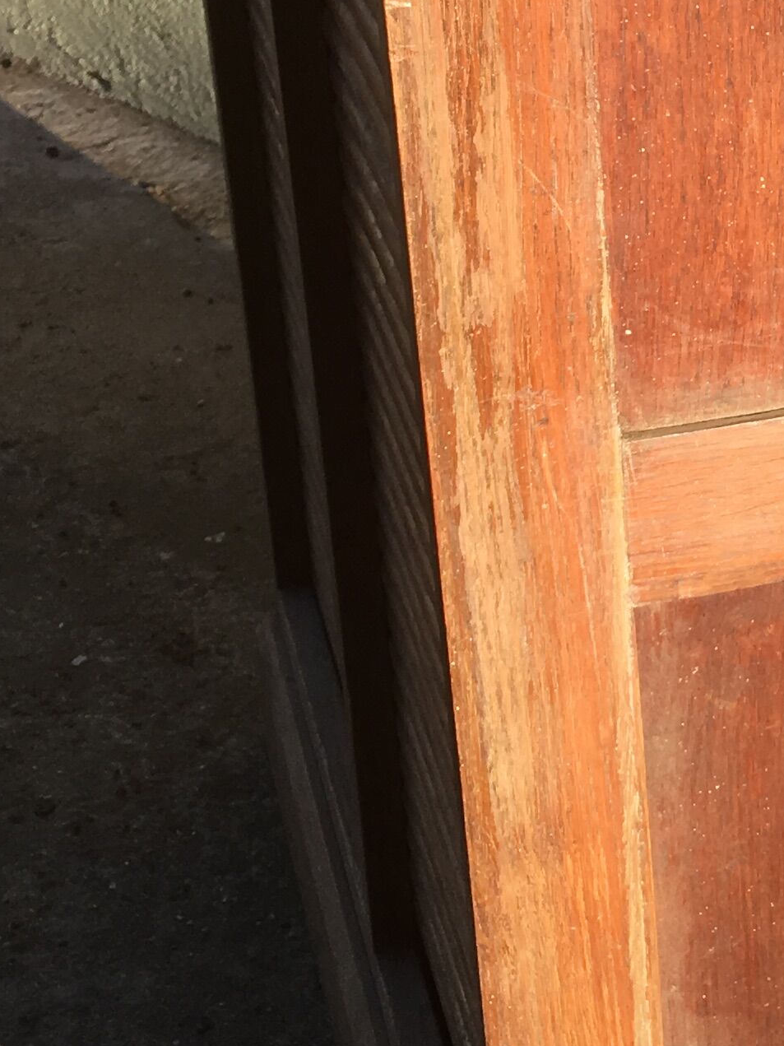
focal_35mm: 92
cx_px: 921
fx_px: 2779
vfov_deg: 21.1
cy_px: 272
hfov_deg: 15.5
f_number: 2.2
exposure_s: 1/484
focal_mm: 4.15
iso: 25
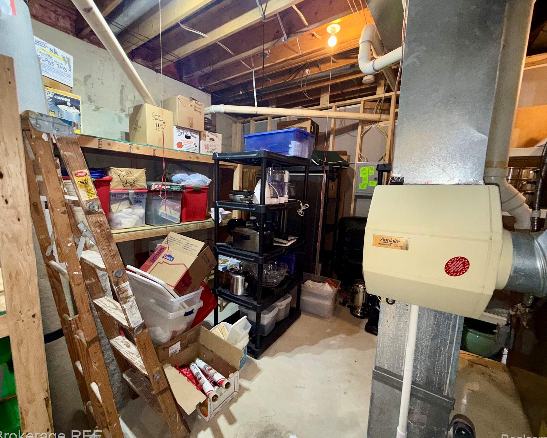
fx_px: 243
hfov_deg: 96.7
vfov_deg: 84.0
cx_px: 259
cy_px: 222
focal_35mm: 15
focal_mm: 2.22
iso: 160
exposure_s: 1/60
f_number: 2.2
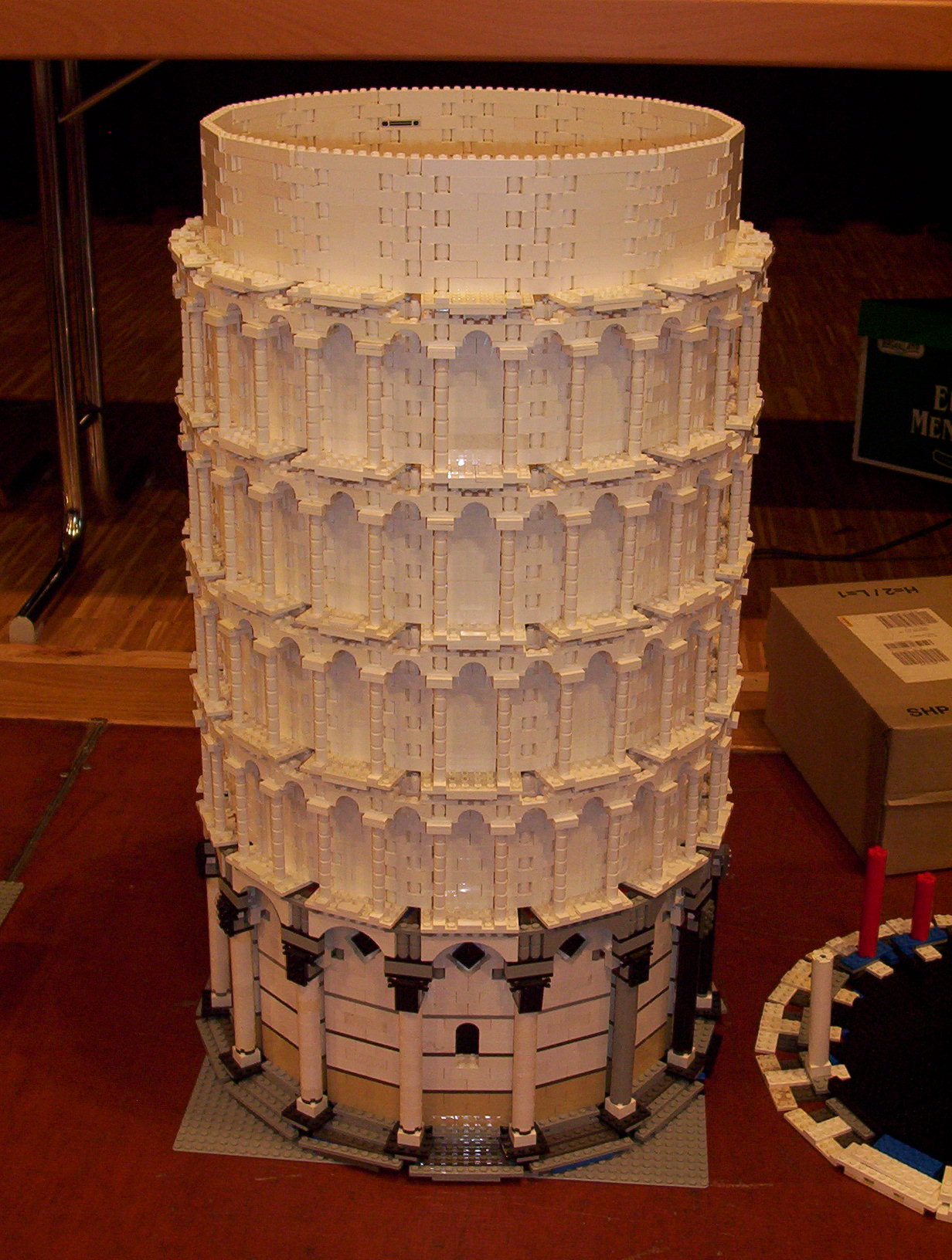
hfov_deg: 27.1
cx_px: 476
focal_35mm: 54
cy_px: 630
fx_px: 1972
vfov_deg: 35.5
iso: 140
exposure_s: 1/69.5
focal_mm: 7.1
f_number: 2.97
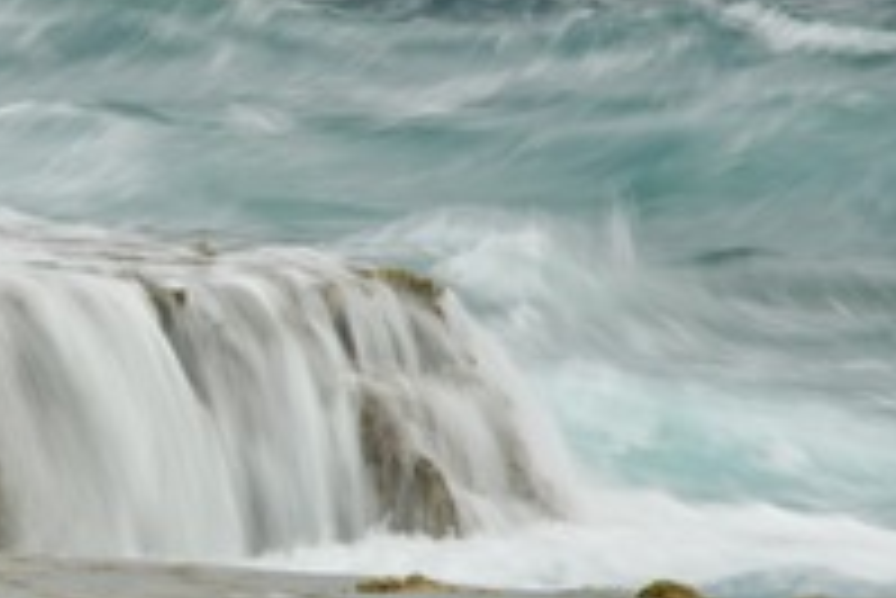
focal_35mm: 761
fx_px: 18954
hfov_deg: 2.7
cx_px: -117
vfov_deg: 1.8
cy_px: 402
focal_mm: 220
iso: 50
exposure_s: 1/8
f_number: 36
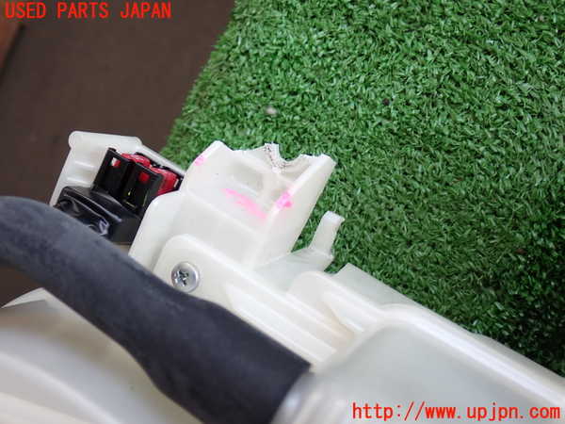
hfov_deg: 45.8
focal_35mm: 41
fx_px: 669
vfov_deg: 35.1
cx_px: 282
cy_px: 212
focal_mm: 7.31
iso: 160
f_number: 2.8
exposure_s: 1/80
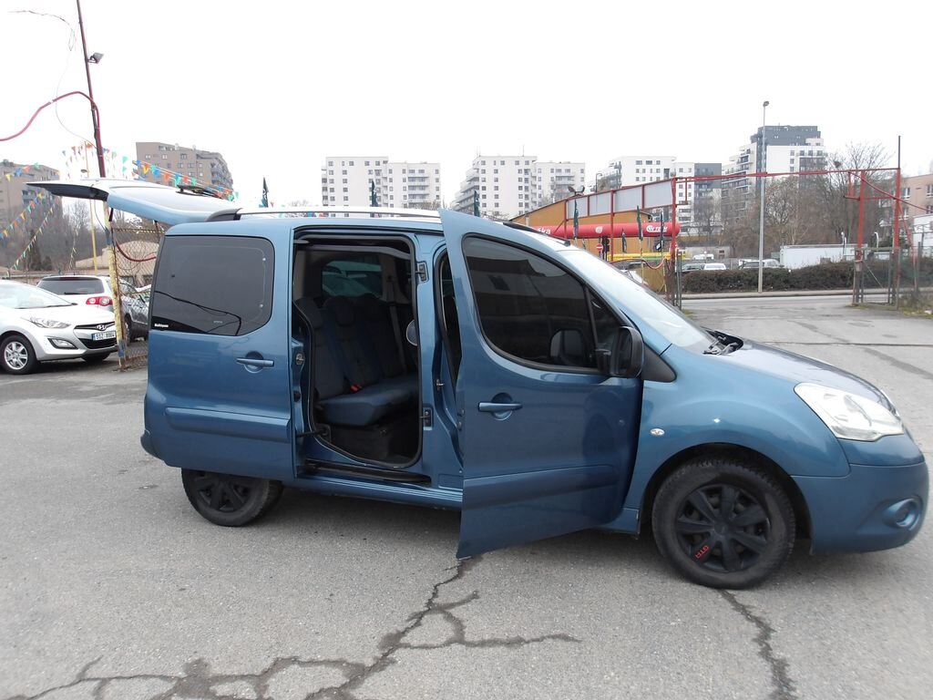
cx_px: 466
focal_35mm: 27
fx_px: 728
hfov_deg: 65.3
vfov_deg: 51.4
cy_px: 350
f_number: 3
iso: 100
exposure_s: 1/60
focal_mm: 4.9
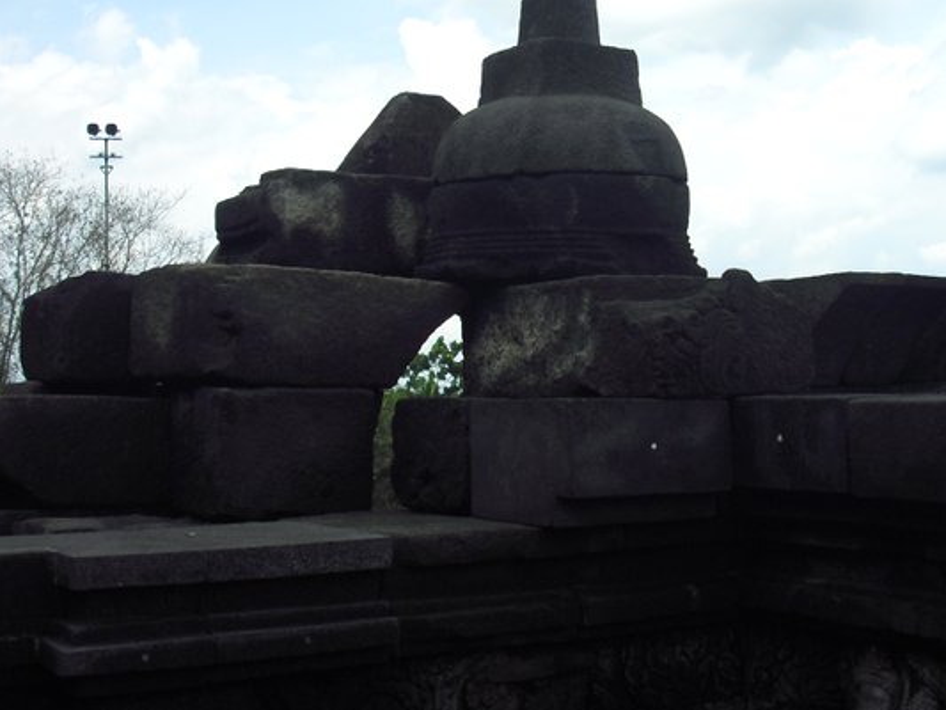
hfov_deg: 33.4
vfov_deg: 25.6
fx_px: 1558
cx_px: 639
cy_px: 275
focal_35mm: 57
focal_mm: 6.2
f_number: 8
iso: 100
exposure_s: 1/160
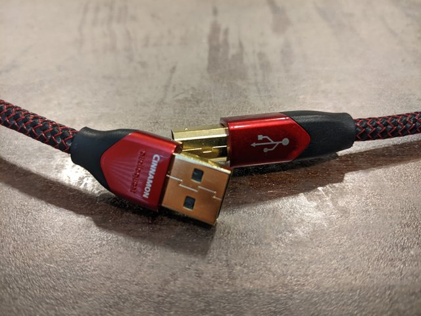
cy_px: 158
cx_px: 210
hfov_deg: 65.3
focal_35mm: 27
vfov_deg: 51.4
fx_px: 328
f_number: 1.8
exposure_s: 1/24
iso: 321
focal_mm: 4.44
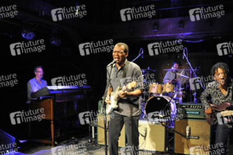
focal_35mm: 32
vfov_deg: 40.7
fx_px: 207
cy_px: 99
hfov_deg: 57.9
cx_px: 147
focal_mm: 24
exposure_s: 1/160
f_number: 2.8
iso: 1600
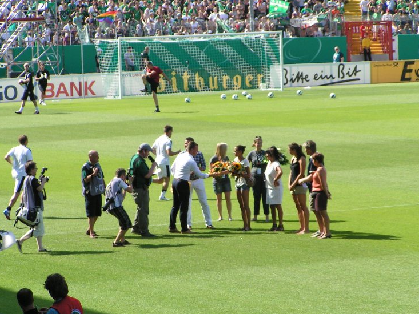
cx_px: 207
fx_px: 2603
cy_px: 148
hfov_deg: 9.2
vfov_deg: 6.9
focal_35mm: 215
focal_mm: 30.1
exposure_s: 1/250
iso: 50
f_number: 5
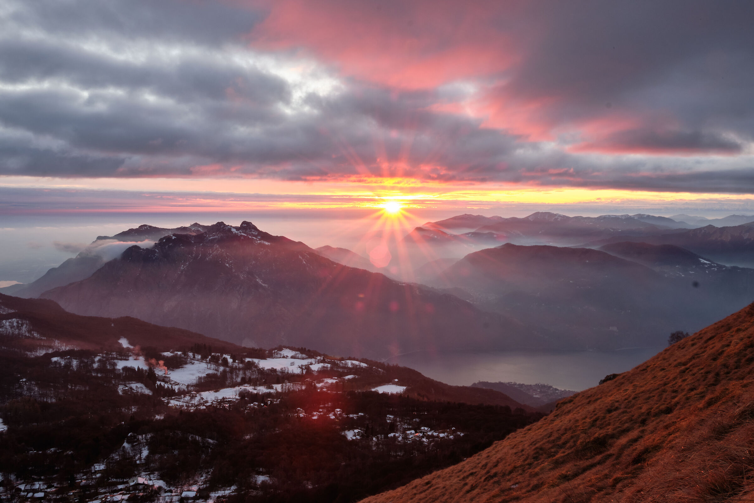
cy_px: 252
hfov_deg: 60.3
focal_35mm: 31
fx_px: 649
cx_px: 377
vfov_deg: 42.3
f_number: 22
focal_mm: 20.5
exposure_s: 1/2.5
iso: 200
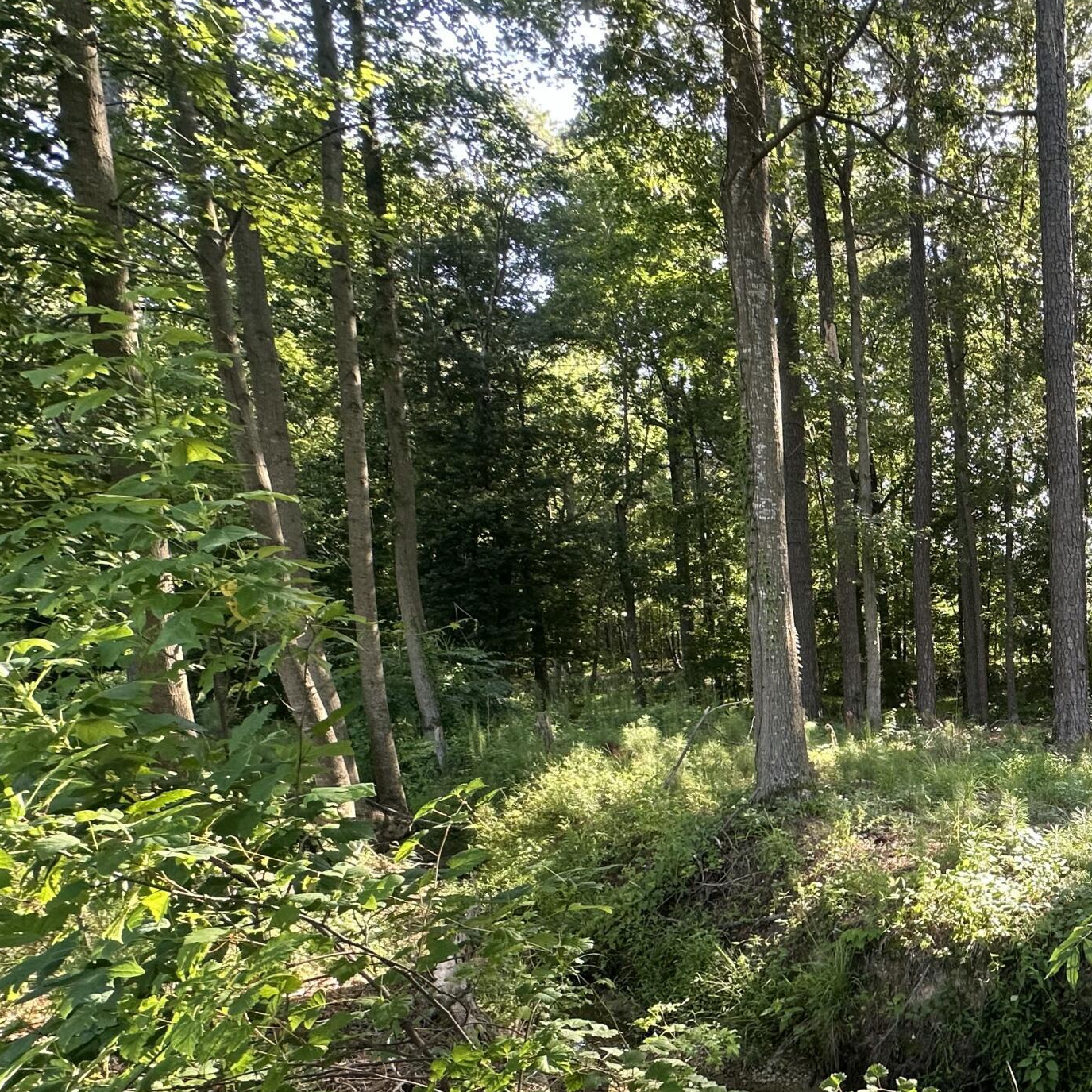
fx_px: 964
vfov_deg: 56.7
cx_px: 1149
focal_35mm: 27
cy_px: 794
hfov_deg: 46.6
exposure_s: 1/99
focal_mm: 2.22
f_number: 2.2
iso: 100
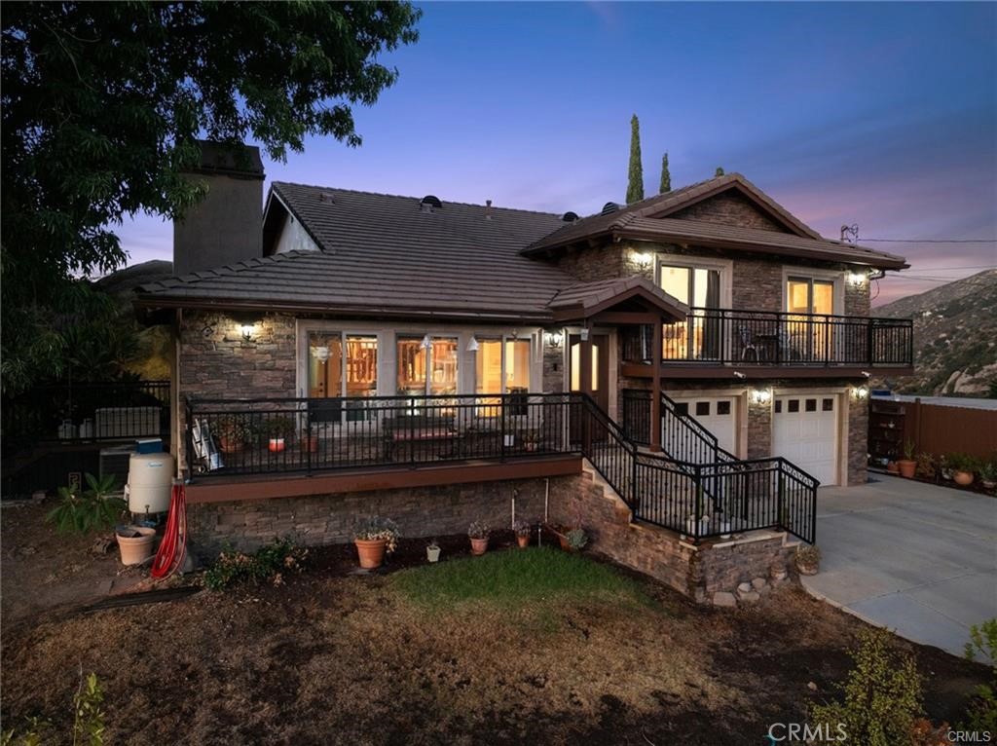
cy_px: 373
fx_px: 691
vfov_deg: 56.7
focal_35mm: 24
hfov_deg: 71.6
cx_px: 498
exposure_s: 1/8
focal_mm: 12.29
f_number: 2.8
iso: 890
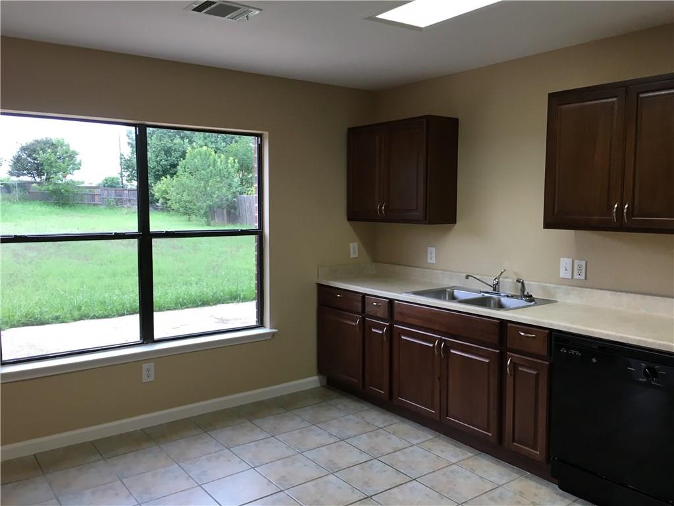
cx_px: 337
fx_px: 565
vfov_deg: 48.2
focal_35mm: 29
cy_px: 253
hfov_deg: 61.7
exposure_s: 1/30
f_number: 2.2
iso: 32
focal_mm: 4.15
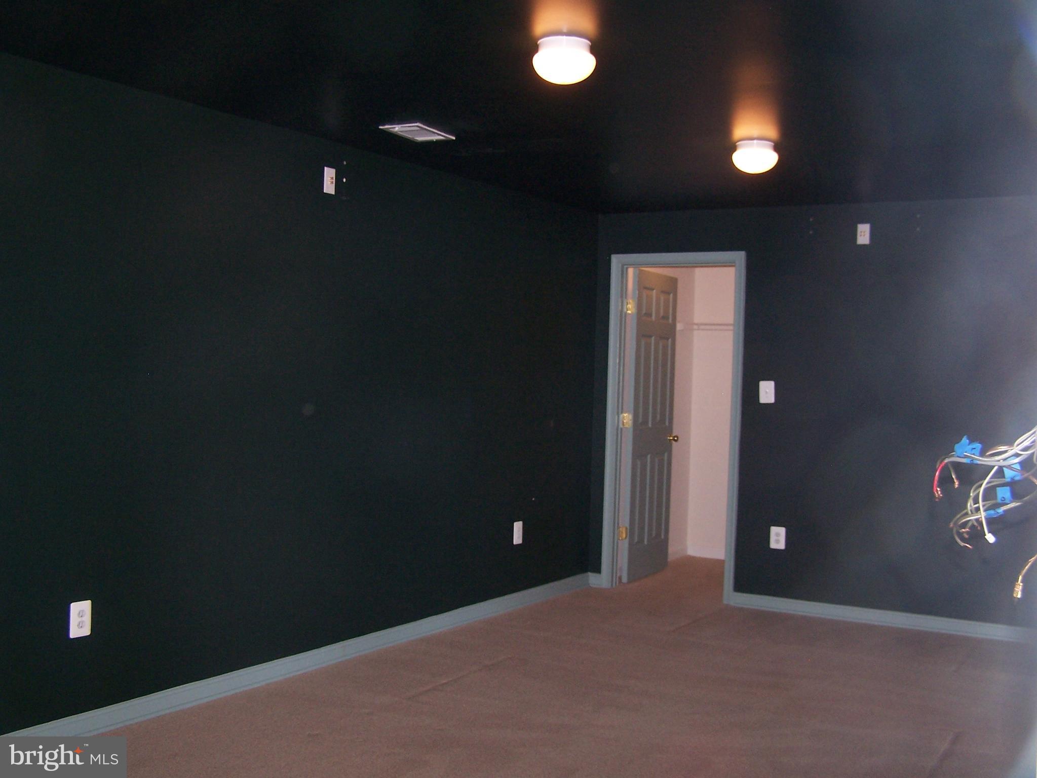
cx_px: 518
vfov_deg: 37.7
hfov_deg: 49.0
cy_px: 389
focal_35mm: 38
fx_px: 1139
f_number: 2.8
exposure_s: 1/60
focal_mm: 6.3
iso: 140
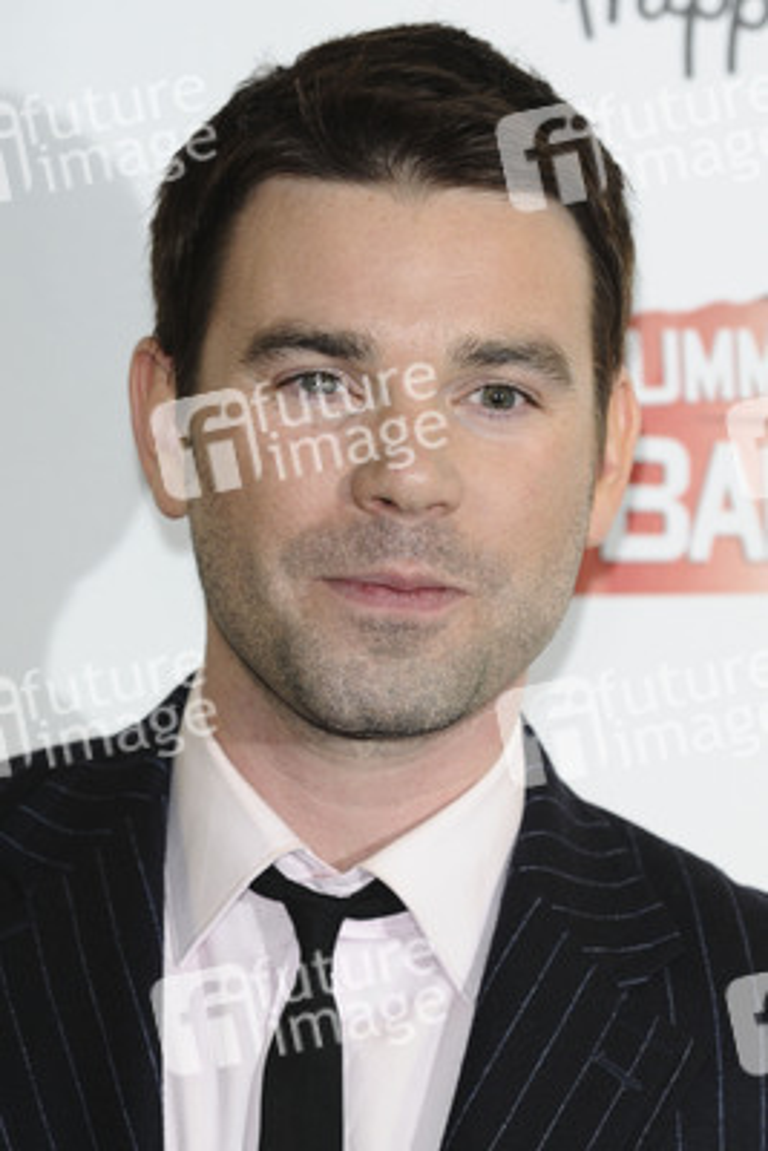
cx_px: 384
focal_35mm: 262
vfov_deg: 7.8
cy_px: 576
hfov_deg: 5.2
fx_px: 8392
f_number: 4.5
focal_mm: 175
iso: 640
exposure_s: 1/200
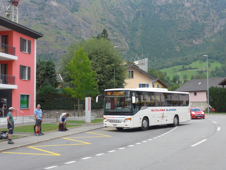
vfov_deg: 28.0
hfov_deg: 36.8
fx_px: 339
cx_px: 113
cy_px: 85
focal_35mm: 52
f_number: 3.3
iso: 80
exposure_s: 1/200
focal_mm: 10.7
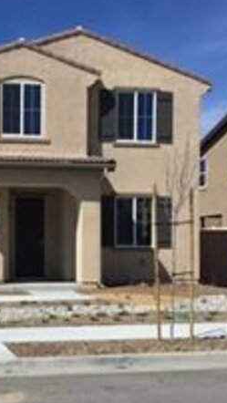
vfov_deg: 36.5
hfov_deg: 20.4
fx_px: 609
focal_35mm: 57
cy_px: 243
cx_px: -6
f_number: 2.4
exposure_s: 1/2717
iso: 25
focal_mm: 3.3
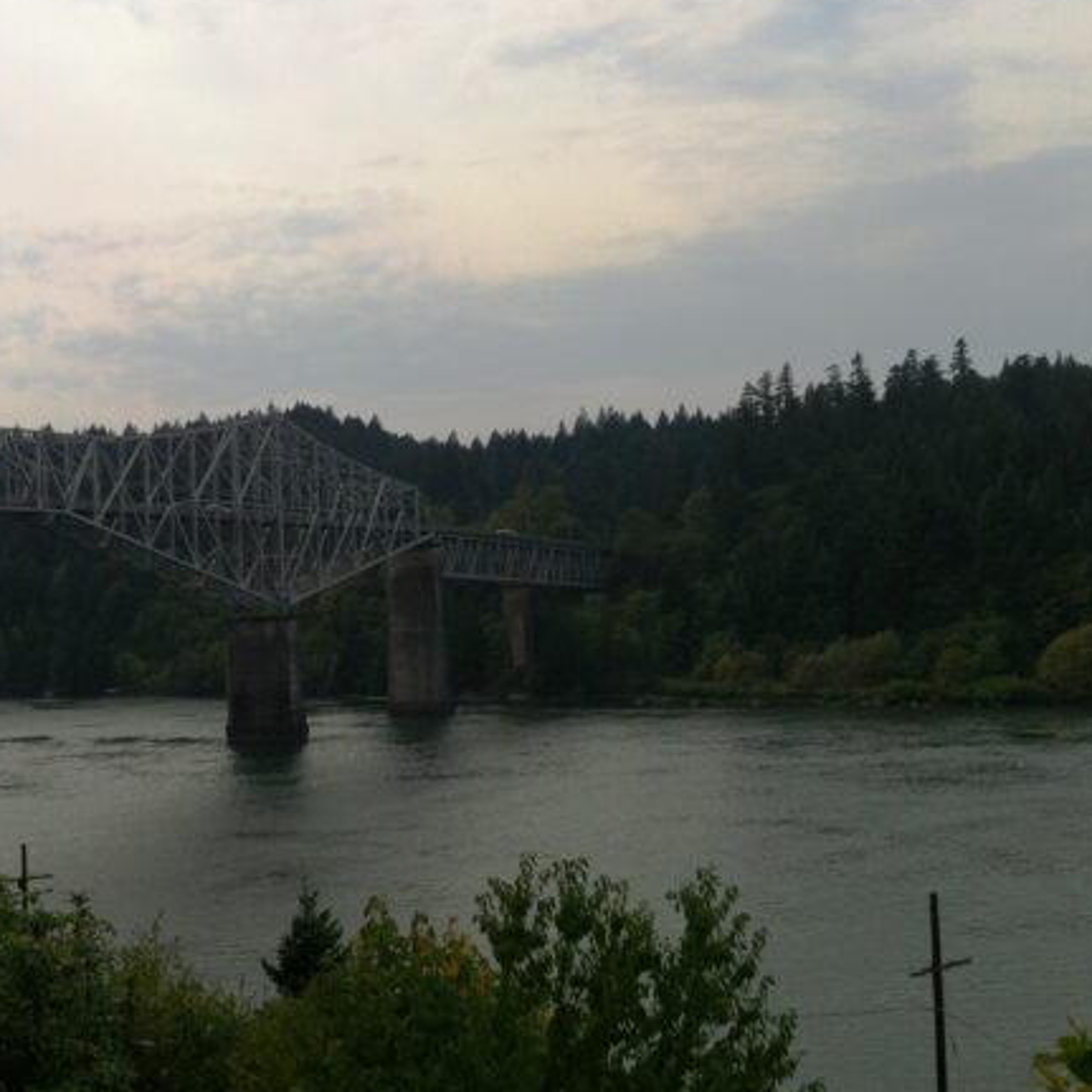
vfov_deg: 31.1
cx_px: 337
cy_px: 507
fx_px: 1963
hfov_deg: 30.8
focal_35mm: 55
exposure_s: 1/2155
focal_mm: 3.85
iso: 80
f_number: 2.8
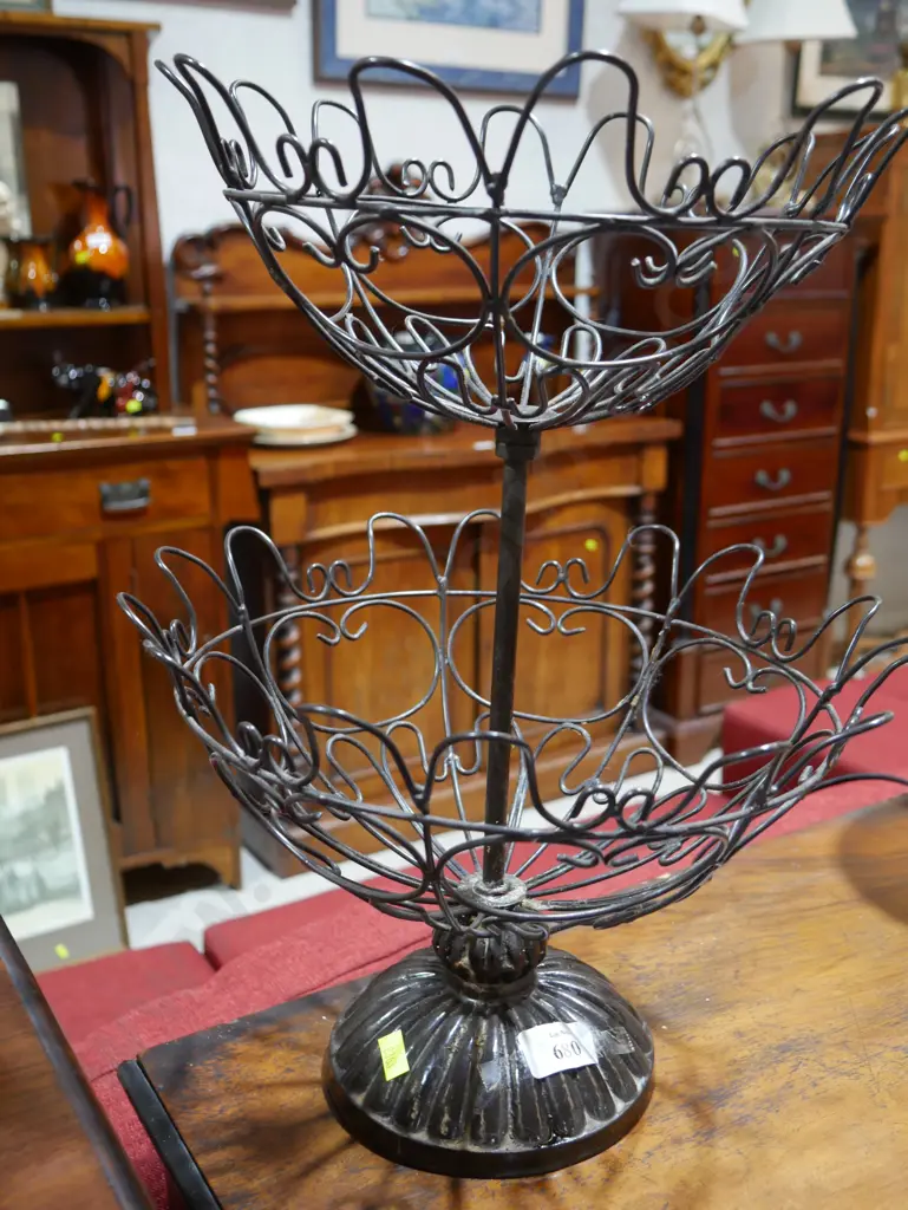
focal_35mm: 38
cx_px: 454
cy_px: 605
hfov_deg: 37.8
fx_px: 1328
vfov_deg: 49.0
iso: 640
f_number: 4.1
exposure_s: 1/60
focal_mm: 19
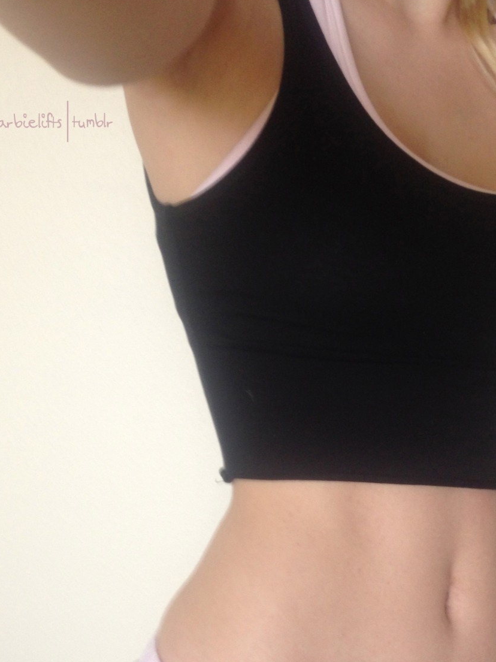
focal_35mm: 51
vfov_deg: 36.6
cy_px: 503
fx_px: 975
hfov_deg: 28.5
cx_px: 295
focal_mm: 4.12
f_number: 2.4
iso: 80
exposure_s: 1/20
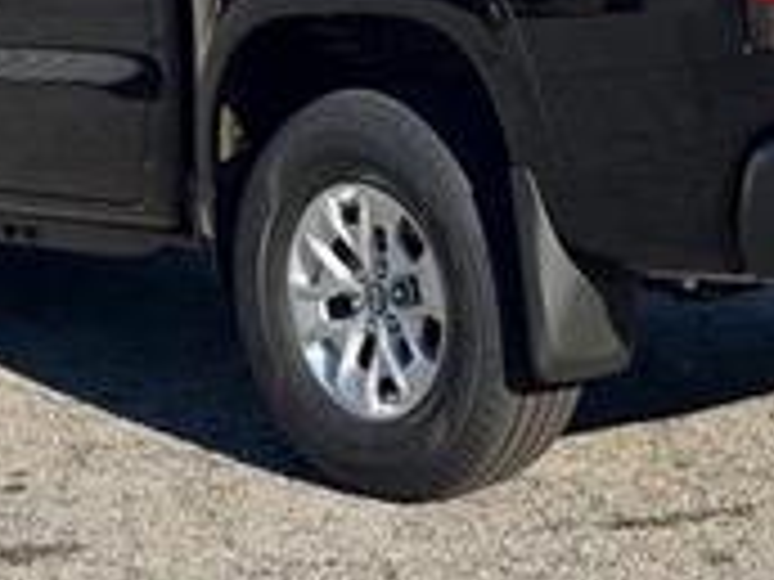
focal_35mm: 141
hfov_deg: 14.0
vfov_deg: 10.4
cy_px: 4
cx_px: 414
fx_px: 3153
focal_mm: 6.76
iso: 64
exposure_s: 1/3096
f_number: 1.78
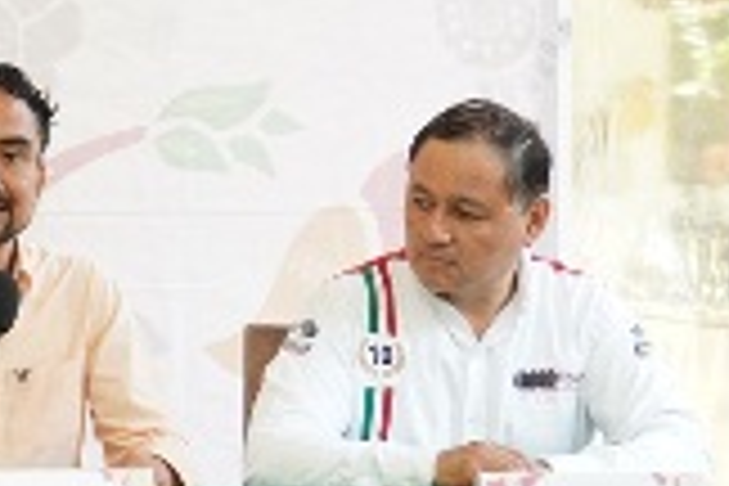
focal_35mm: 108
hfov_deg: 17.7
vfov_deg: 12.7
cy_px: 227
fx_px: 2187
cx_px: -220
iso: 2000
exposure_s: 1/160
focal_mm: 26
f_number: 4
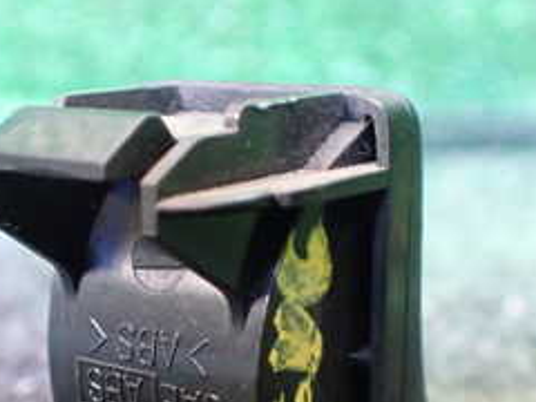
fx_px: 1161
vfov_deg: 19.5
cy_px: 315
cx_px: 241
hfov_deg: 26.0
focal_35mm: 75
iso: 800
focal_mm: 5.4
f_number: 2.3
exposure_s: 1/30
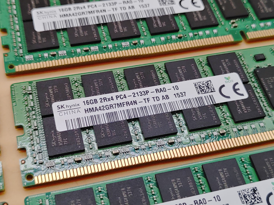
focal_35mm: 52
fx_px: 412
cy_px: 102
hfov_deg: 36.8
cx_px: 137
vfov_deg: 28.0
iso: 50
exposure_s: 1/120
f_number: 1.8
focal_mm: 4.36
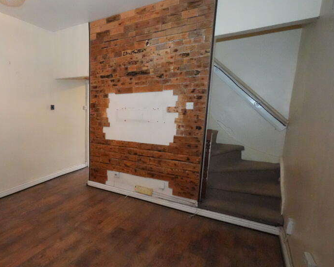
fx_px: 207
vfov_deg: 65.4
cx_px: 88
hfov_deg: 72.8
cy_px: 145
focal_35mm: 21
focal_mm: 10
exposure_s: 1/100
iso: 16000
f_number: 8
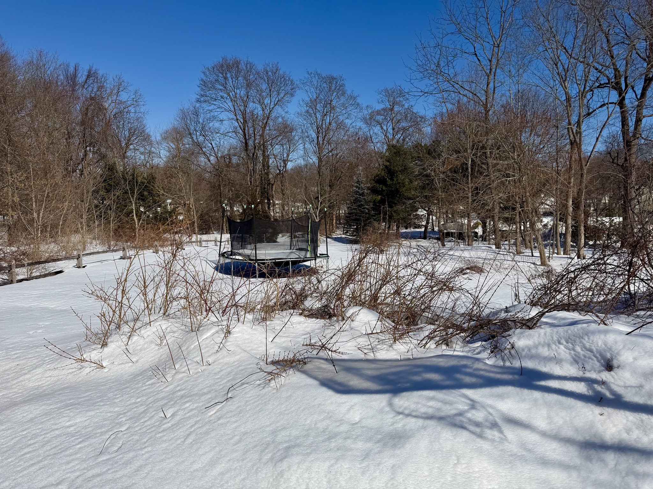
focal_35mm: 24
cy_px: 244
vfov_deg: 56.8
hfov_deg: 71.6
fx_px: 453
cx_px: 326
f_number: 1.78
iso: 80
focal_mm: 6.76
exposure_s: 1/14286
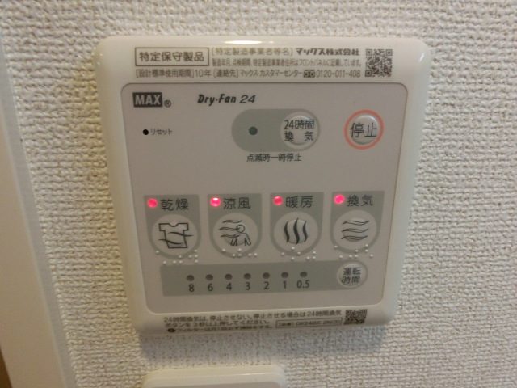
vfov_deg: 54.9
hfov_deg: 69.4
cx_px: 258
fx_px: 373
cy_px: 194
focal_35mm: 25
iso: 400
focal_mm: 4.5
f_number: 3.5
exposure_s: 1/50
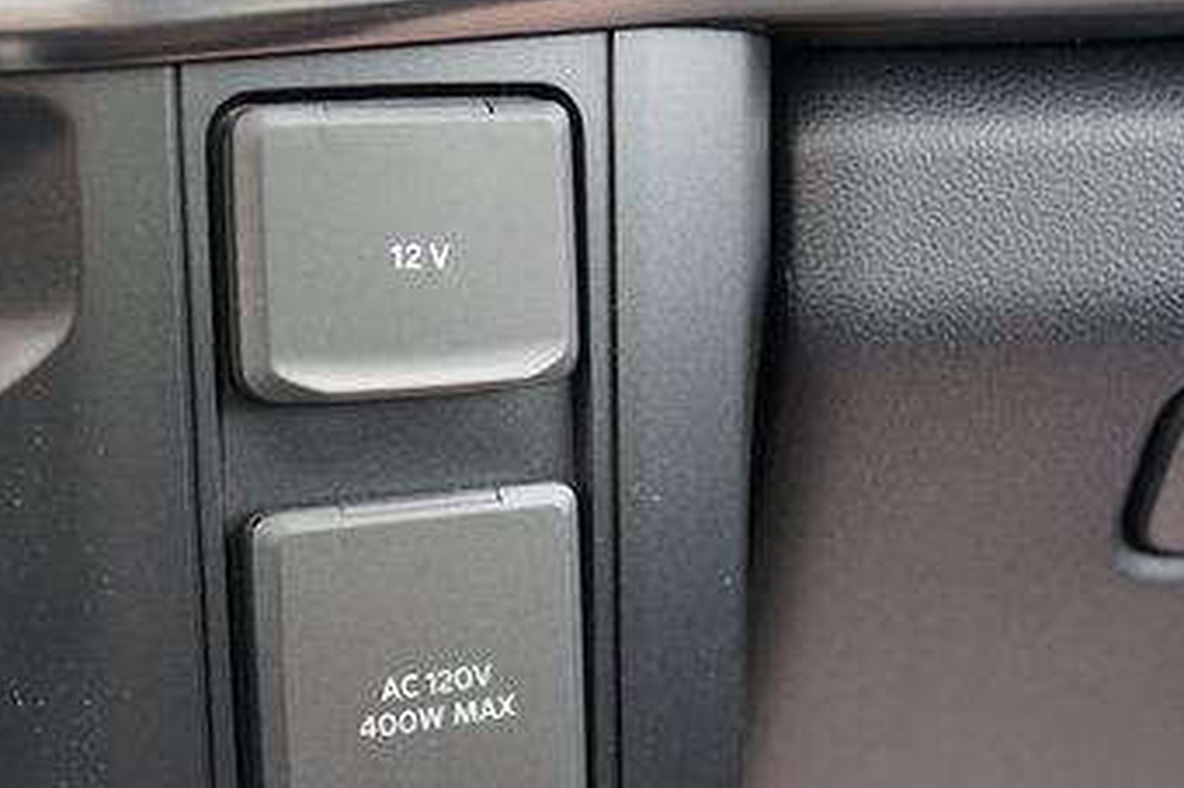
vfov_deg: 21.8
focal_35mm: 62
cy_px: 557
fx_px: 2038
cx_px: 385
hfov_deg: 32.1
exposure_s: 1/60
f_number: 4
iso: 640
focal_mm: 33
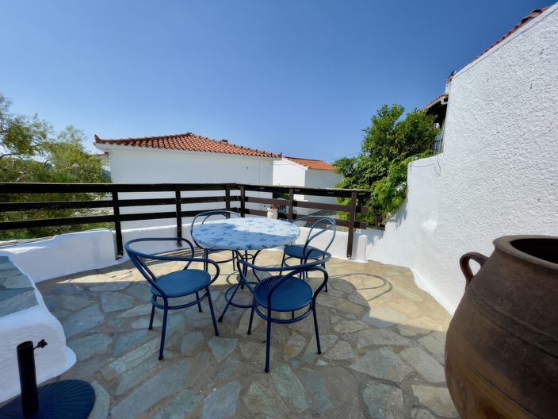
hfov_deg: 106.2
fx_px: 210
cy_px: 210
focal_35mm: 13
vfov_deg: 89.9
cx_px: 279
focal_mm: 1.5
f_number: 2.4
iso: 25
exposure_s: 1/1776
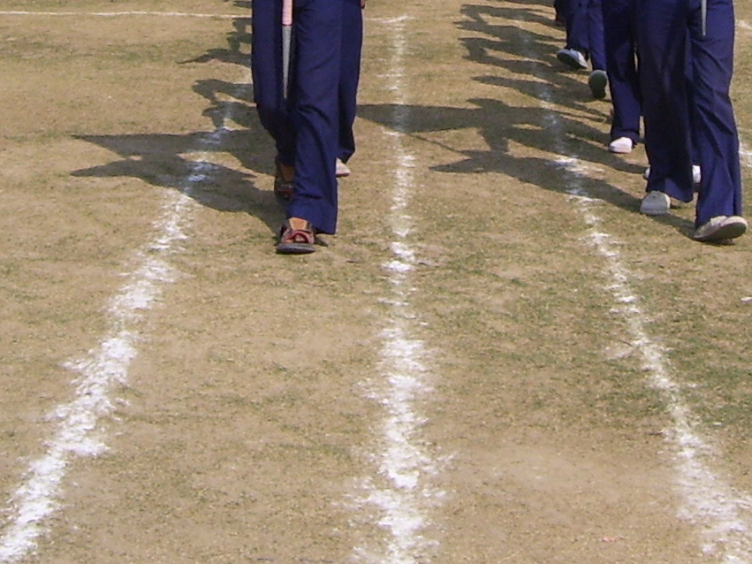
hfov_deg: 17.6
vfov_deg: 12.7
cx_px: 420
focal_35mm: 112
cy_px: -217
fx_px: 2433
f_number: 4.8
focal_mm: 6
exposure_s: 1/750
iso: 80
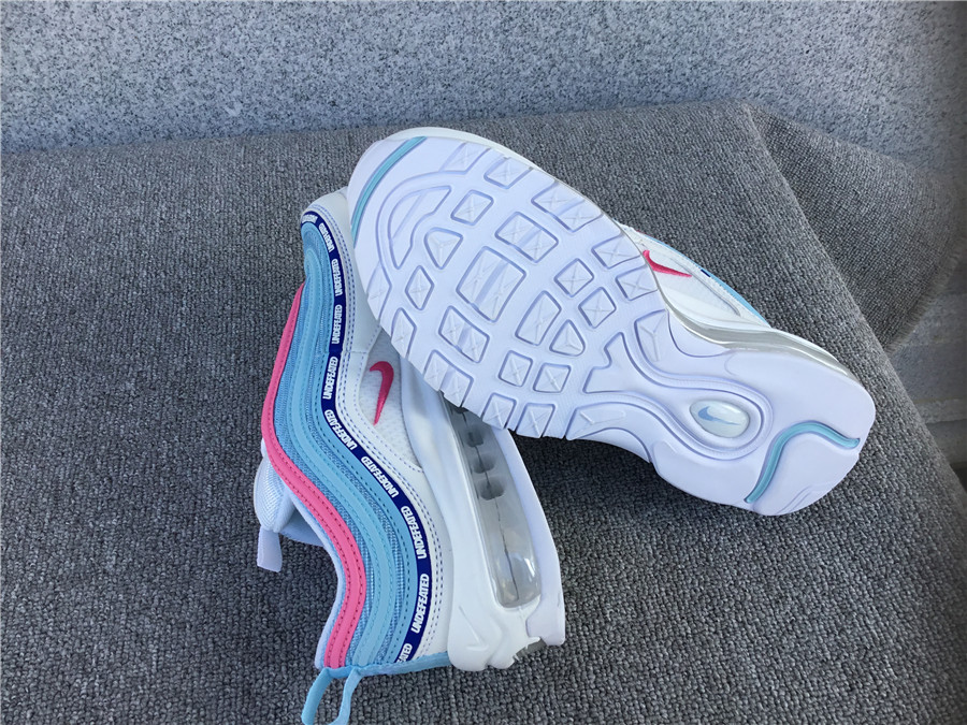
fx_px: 866
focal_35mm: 31
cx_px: 484
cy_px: 362
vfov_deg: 45.4
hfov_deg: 58.4
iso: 25
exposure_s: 1/330
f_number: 2.4
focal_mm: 3.3
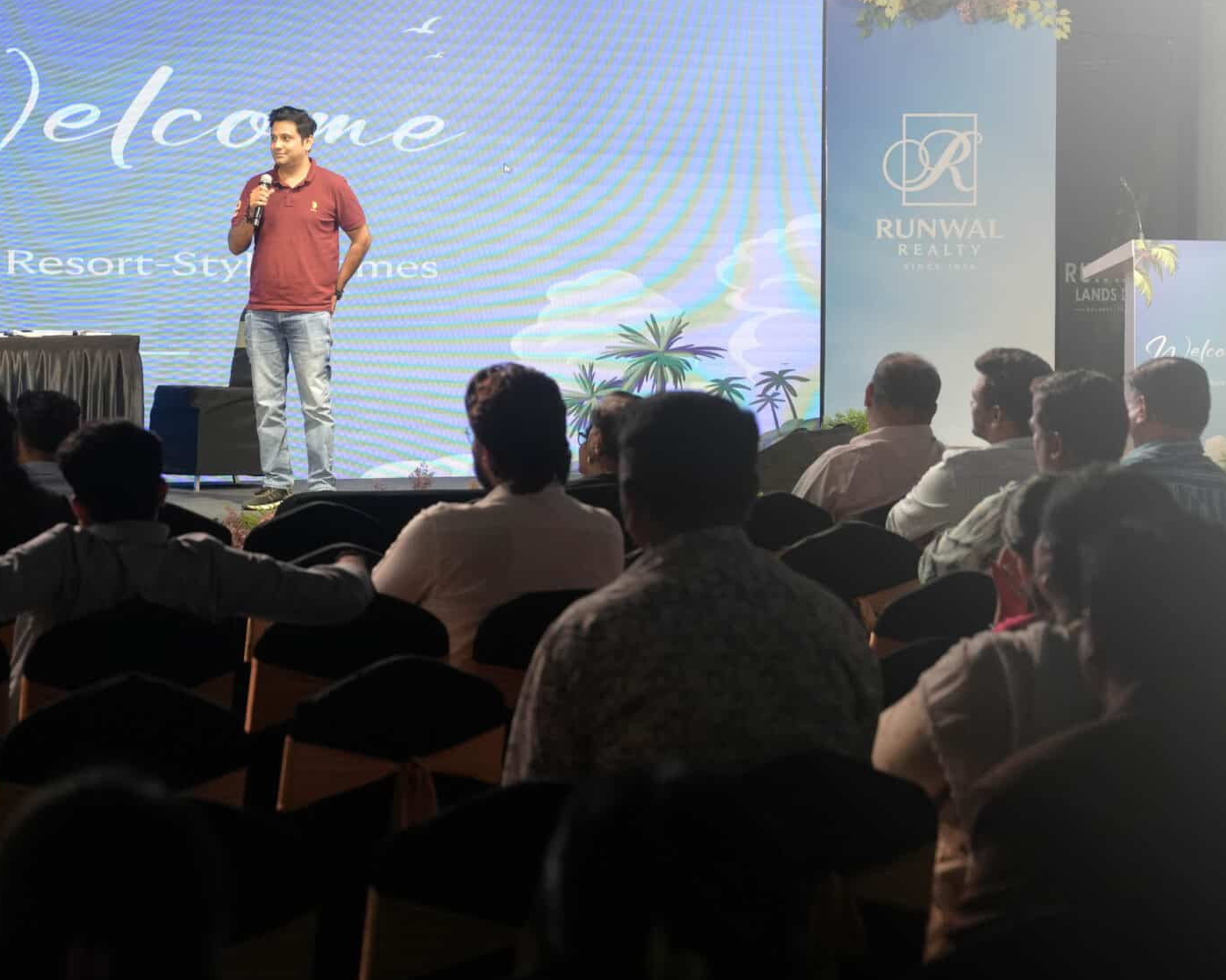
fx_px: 3286
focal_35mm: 91
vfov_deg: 16.9
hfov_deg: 20.6
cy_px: 283
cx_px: 94
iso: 3200
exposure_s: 1/400
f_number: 4
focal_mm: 51.9
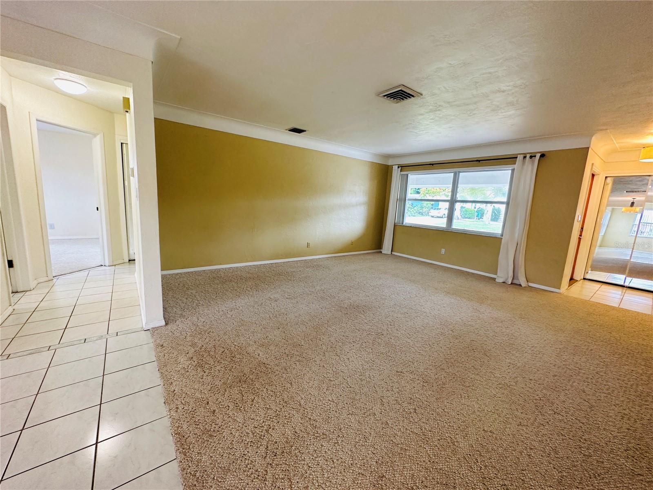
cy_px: 245
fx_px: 264
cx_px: 326
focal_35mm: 14
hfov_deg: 102.1
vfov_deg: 85.7
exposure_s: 1/120
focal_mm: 2.22
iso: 250
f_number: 2.2
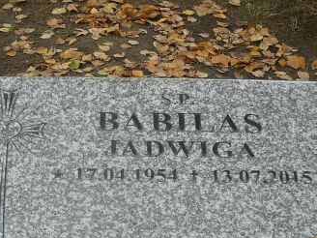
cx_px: 131
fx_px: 769
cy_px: 217
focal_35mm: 84
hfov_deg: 23.3
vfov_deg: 17.3
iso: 80
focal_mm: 6.4
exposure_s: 1/60
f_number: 3.2
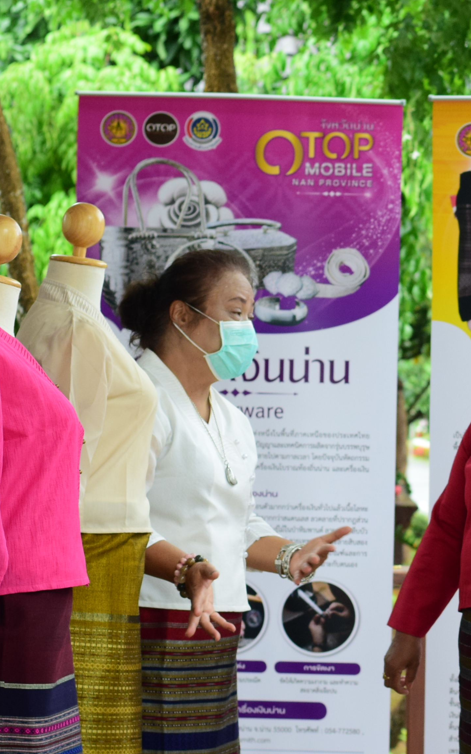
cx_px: 600
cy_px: 493
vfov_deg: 13.9
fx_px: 3081
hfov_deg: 8.6
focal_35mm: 150
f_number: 5
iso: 800
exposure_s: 1/160
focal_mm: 50
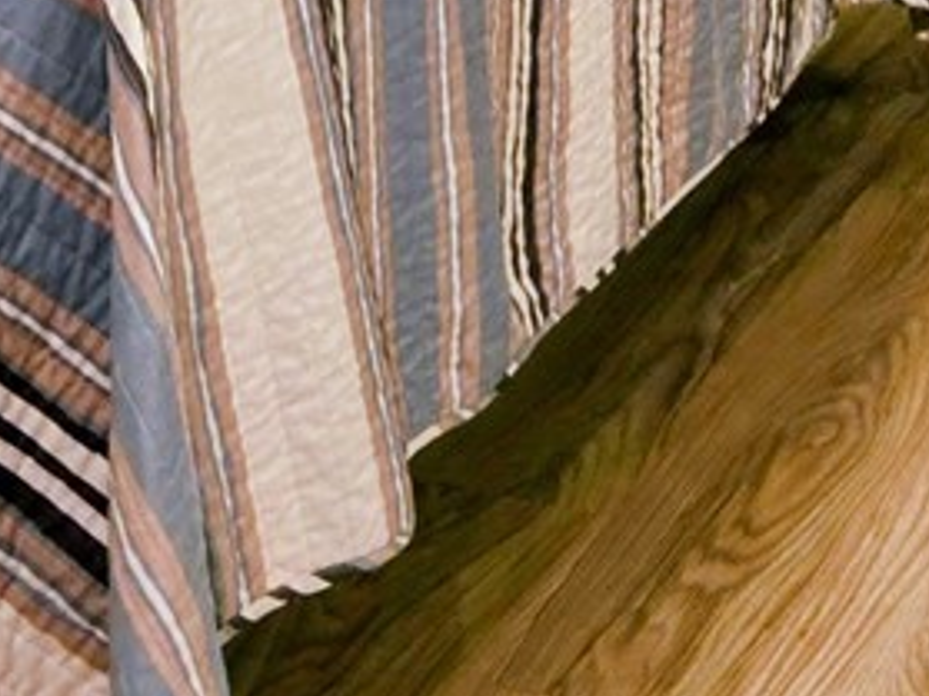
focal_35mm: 132
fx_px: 3541
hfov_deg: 14.6
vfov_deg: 10.7
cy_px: -476
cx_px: -120
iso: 1250
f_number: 1.8
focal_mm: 5.4
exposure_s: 1/60
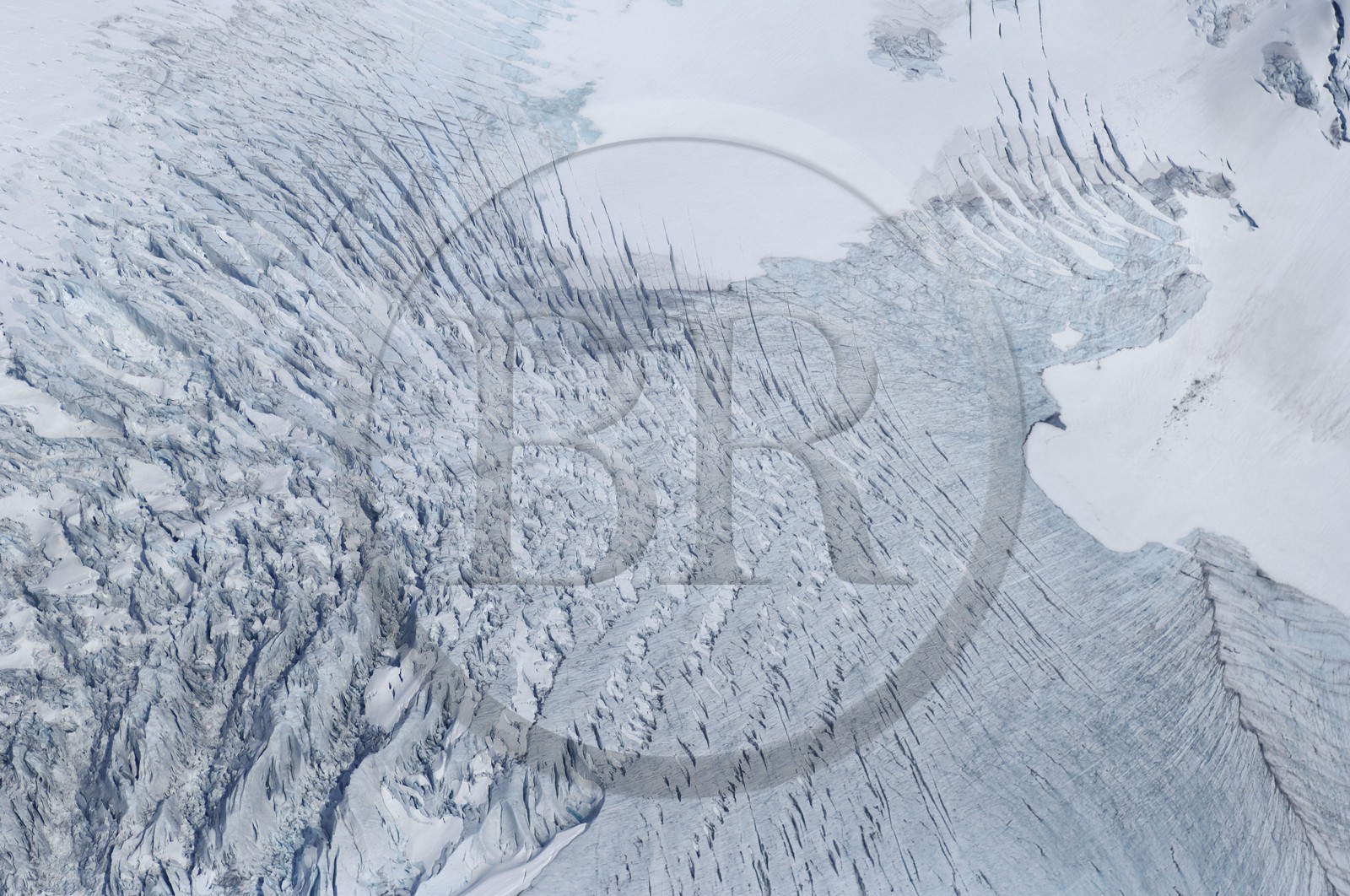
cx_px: 675
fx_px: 3146
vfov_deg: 16.2
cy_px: 448
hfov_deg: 24.2
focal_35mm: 84
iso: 100
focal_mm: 56
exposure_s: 1/5000
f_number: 4
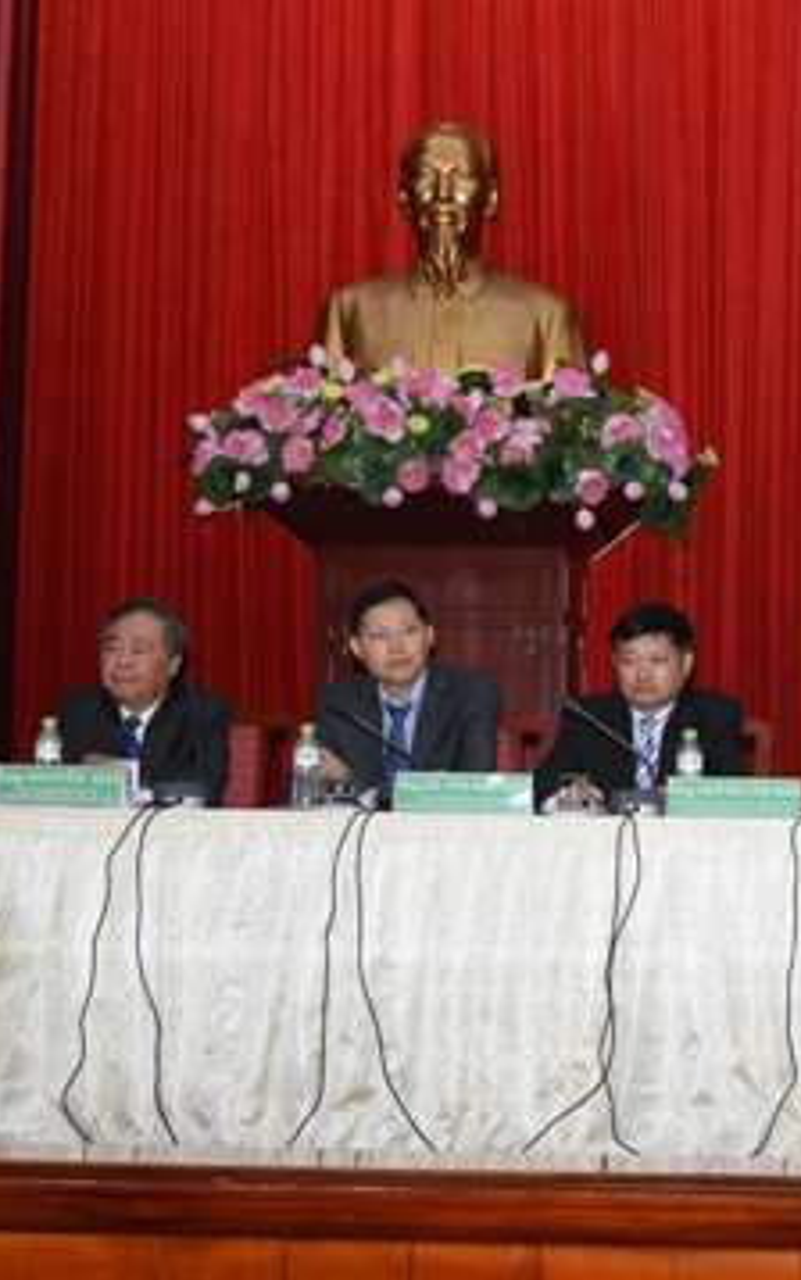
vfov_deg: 25.6
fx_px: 2819
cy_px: 640
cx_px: 948
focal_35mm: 81
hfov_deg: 15.6
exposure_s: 1/125
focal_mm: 35
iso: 800
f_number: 4
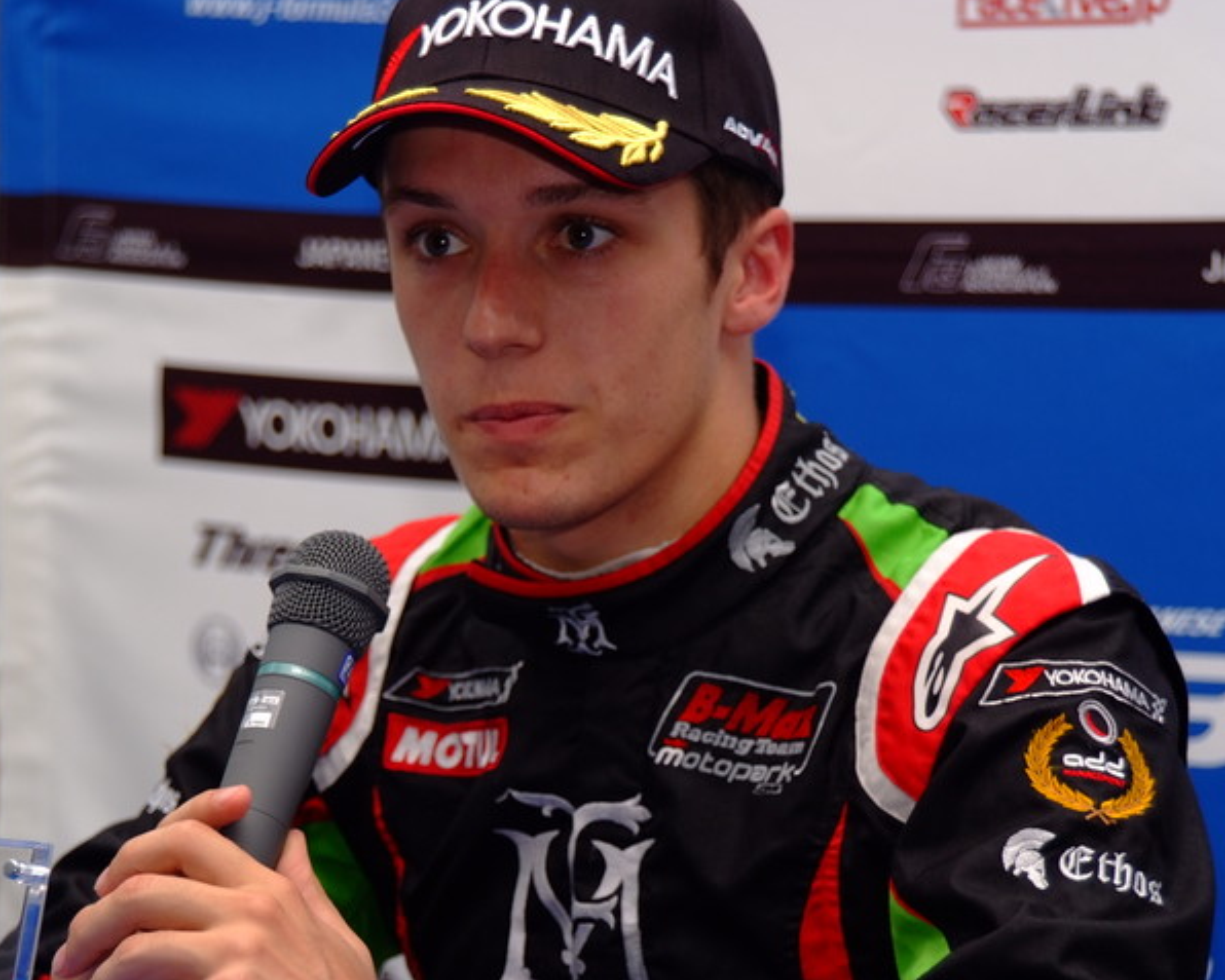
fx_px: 6491
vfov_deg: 8.6
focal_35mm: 179
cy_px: 489
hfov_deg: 10.8
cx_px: 520
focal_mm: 105
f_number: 5.6
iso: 400
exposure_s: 1/250
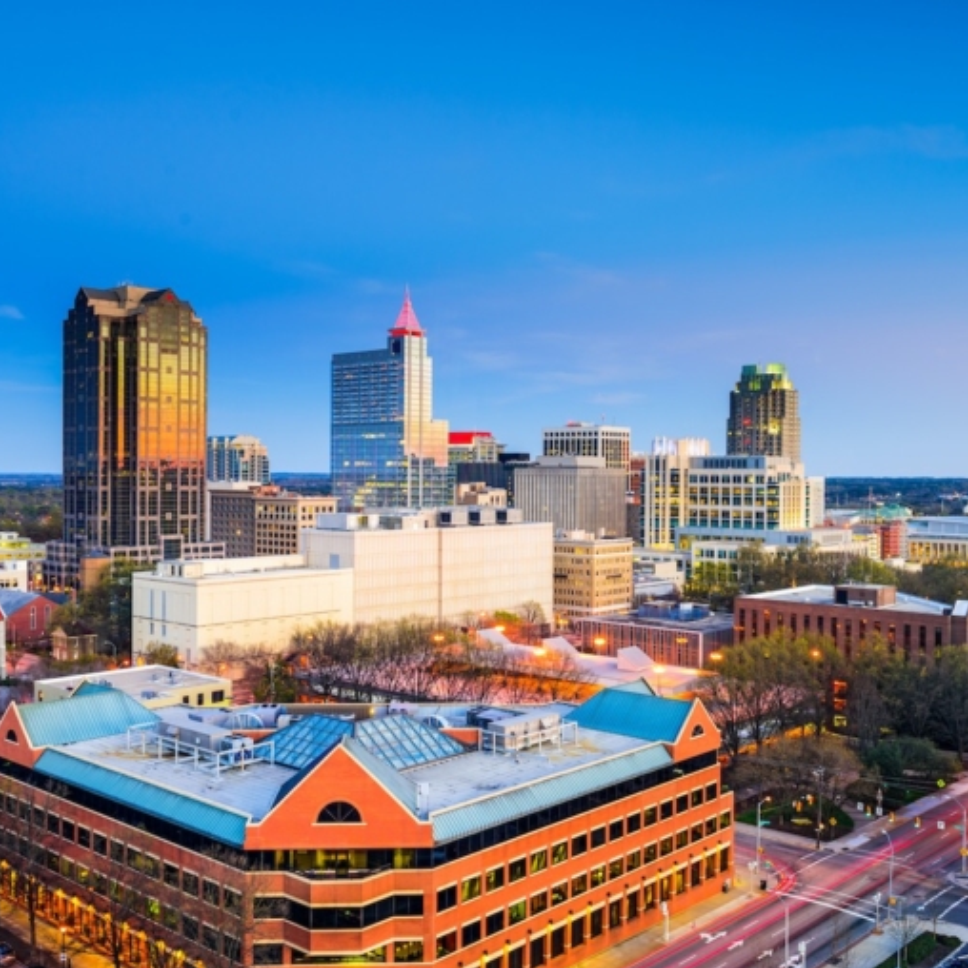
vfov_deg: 46.0
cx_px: 492
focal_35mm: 36
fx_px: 1139
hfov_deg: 46.0
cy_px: 487
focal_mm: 28
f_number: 8
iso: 100
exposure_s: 15
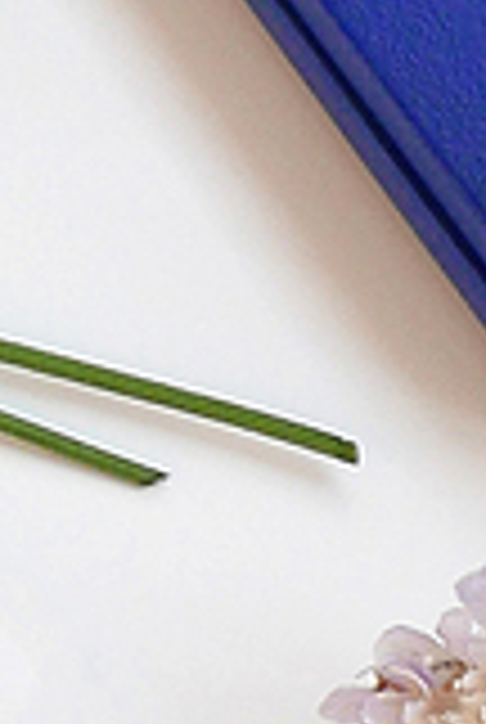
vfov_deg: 2.8
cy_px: -452
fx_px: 14557
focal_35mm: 722
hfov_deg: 1.9
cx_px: 63
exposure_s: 1/125
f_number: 5.6
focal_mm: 34
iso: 200
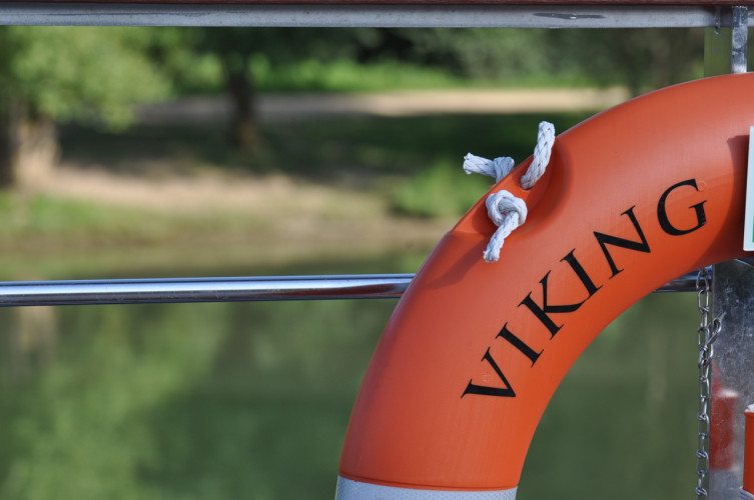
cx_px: 377
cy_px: 250
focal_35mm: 180
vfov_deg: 7.6
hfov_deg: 11.4
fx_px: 3765
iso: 200
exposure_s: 1/250
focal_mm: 120
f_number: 8
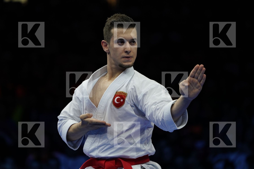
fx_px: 2483
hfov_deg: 5.9
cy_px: 84
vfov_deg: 3.9
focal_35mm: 352
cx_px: 127
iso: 1600
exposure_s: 1/500
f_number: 5.6
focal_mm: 352
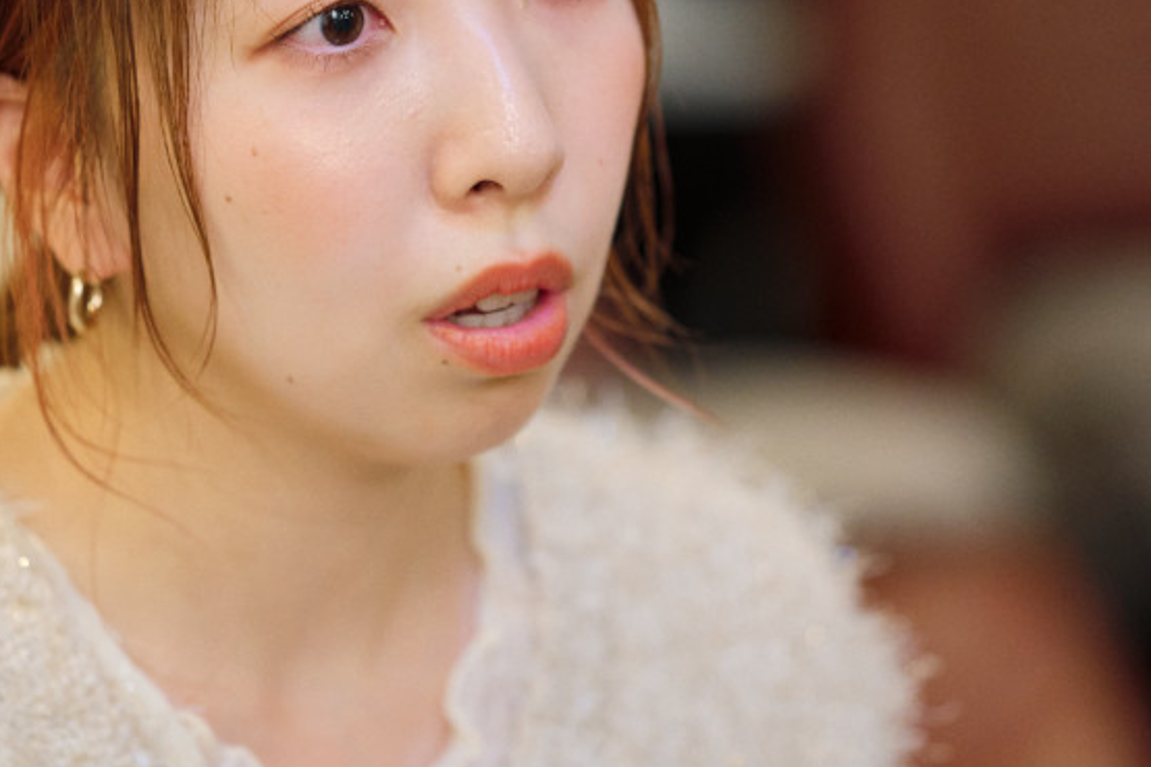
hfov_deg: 11.7
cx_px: 391
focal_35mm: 175
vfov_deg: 7.8
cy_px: 197
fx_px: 5593
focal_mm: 85
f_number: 2
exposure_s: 1/200
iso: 1600
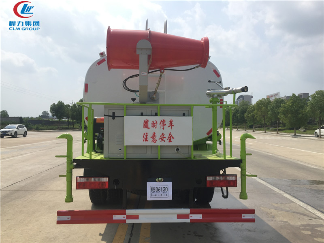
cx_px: 162
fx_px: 271
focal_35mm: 29
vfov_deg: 48.2
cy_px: 122
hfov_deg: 61.7
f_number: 2.2
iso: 32
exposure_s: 1/2198
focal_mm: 4.15
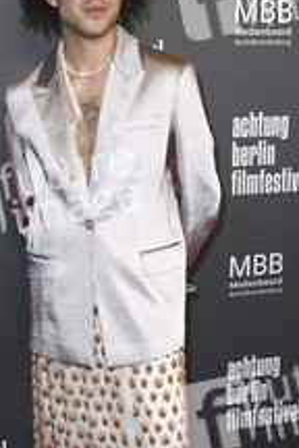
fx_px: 922
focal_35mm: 74
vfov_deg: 27.2
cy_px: 303
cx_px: 93
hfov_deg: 18.4
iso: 1600
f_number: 6.3
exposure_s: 1/250
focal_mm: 40
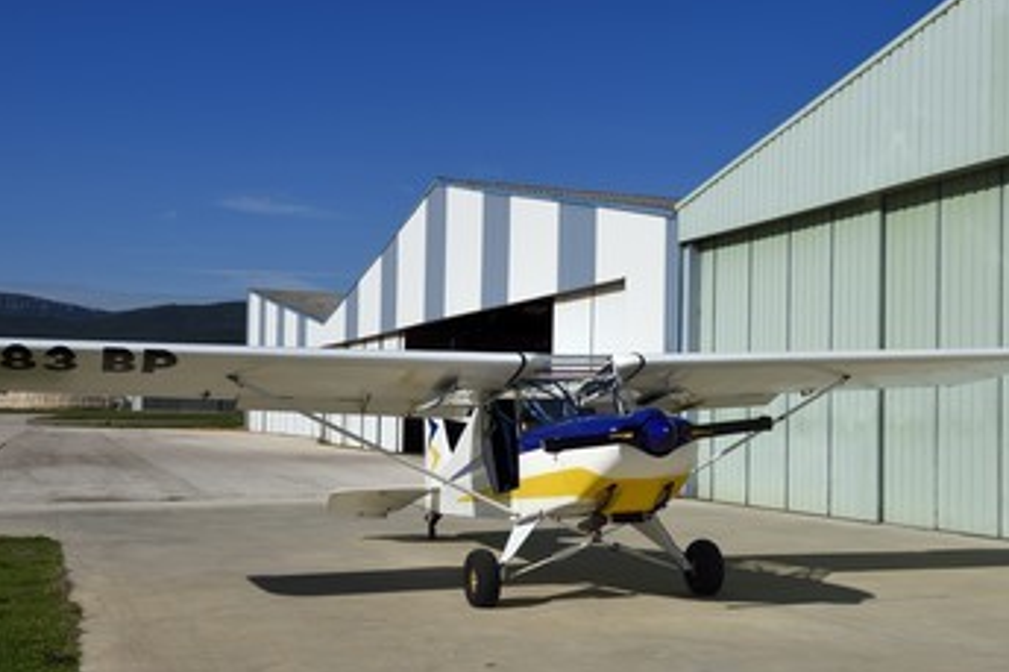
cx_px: 510
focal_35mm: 44
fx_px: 1233
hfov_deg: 44.5
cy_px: 349
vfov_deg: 30.5
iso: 400
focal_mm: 36
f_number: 18
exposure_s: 1/500
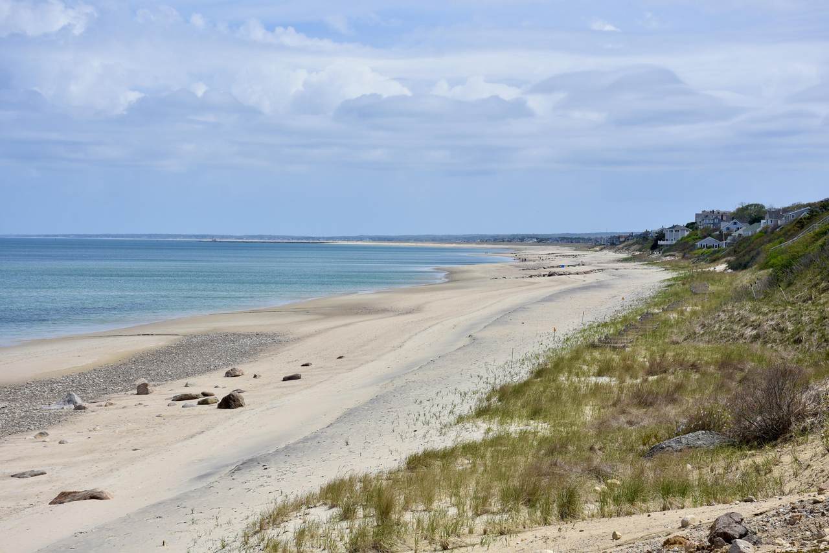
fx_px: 1727
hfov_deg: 27.0
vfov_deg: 18.2
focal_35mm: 75
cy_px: 276
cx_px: 414
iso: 125
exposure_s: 1/500
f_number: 8
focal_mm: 50
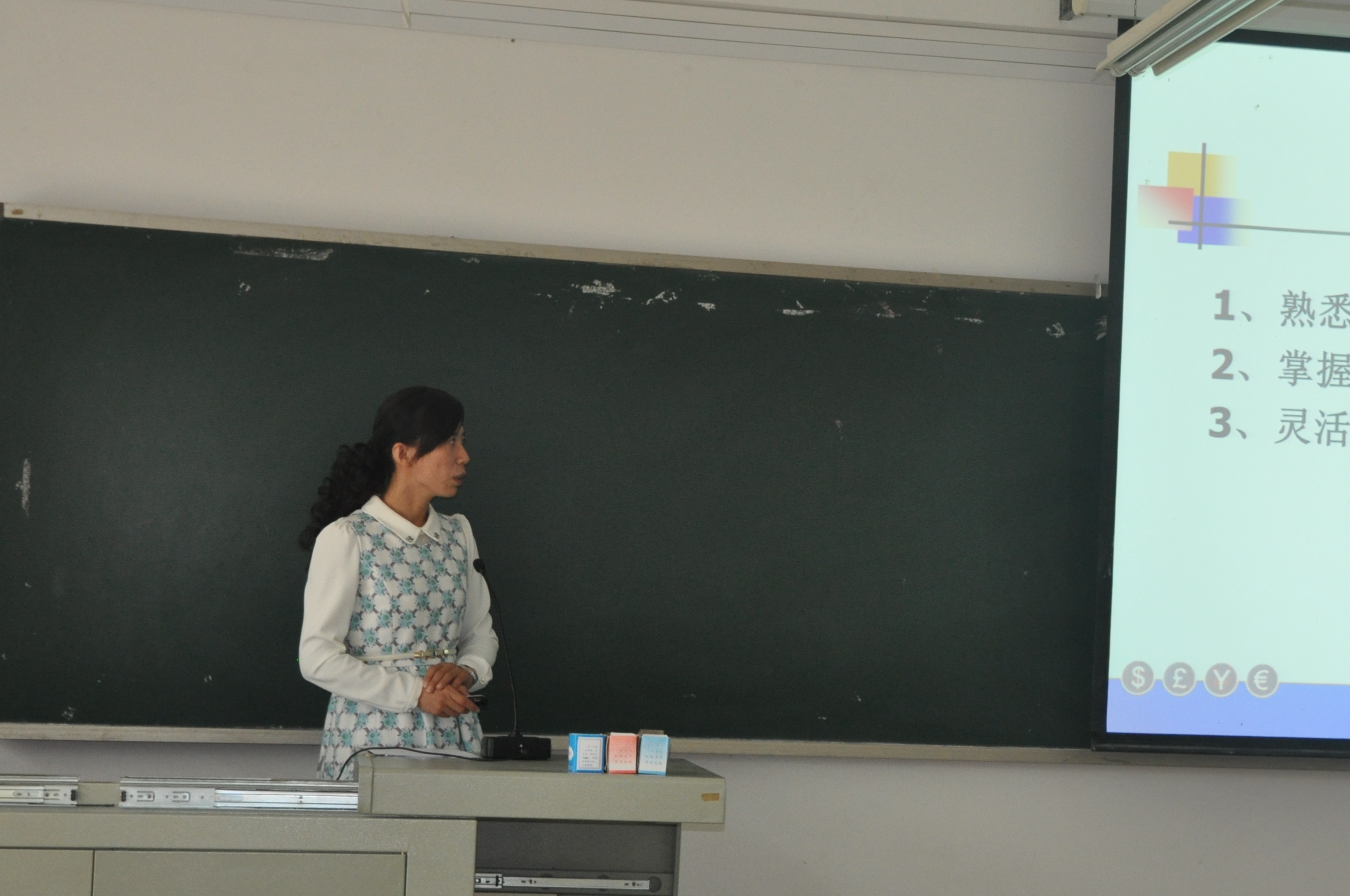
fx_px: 3034
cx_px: 1032
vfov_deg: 16.8
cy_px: 587
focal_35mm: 81
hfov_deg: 24.8
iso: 800
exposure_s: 1/60
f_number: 4.5
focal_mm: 34
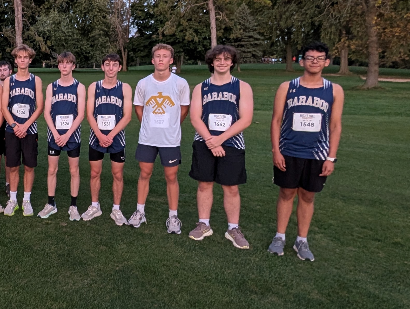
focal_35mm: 31
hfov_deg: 47.9
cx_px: -2
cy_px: 112
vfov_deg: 45.1
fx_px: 368
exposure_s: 1/24.3
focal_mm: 2.02
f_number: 1.7
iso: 307
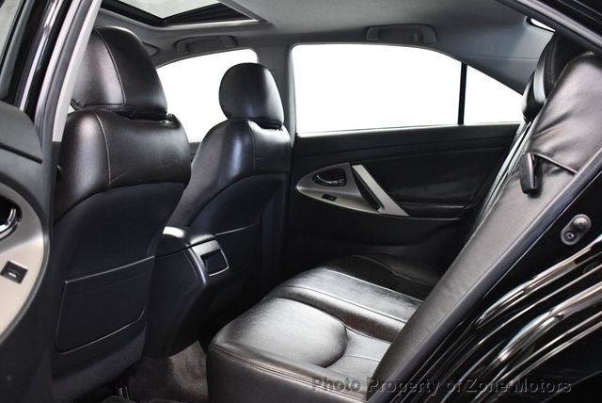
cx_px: 301
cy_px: 202
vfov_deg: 33.5
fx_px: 669
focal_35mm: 40
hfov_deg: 48.4
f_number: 3.8
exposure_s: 1/80
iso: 3200
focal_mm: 20
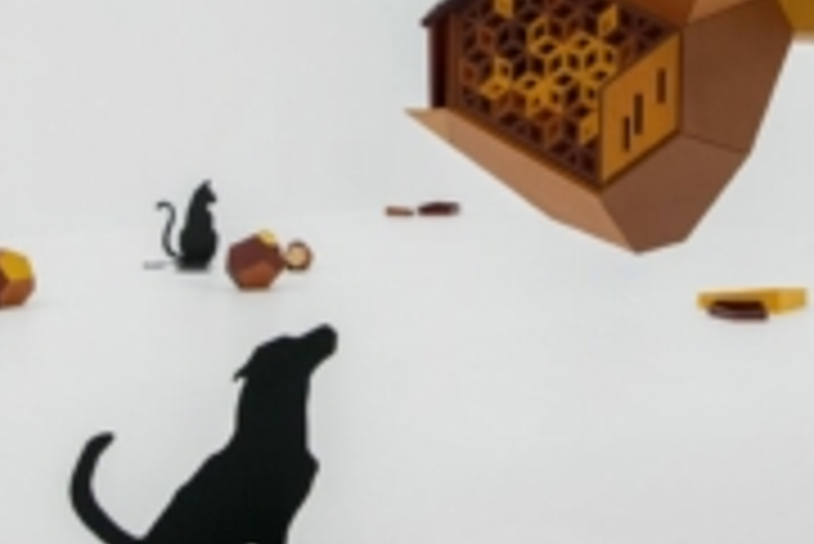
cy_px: 27
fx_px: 1199
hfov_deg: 37.4
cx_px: 454
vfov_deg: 24.6
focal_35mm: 53
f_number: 6.3
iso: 500
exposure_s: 1/125
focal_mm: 16
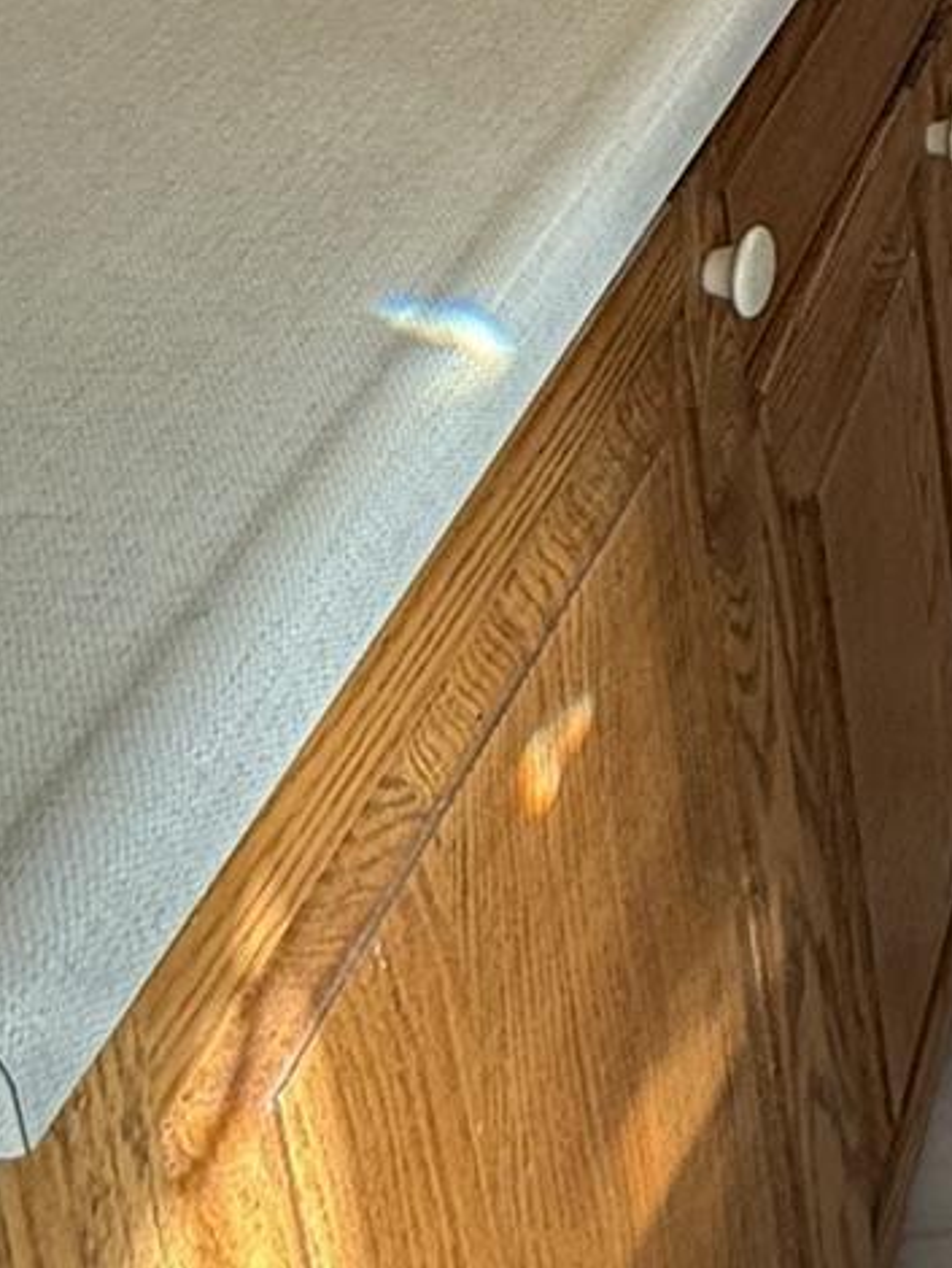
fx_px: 2235
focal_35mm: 61
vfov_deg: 25.0
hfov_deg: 19.9
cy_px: -585
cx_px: 1532
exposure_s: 1/60
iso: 200
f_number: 2.2
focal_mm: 2.22
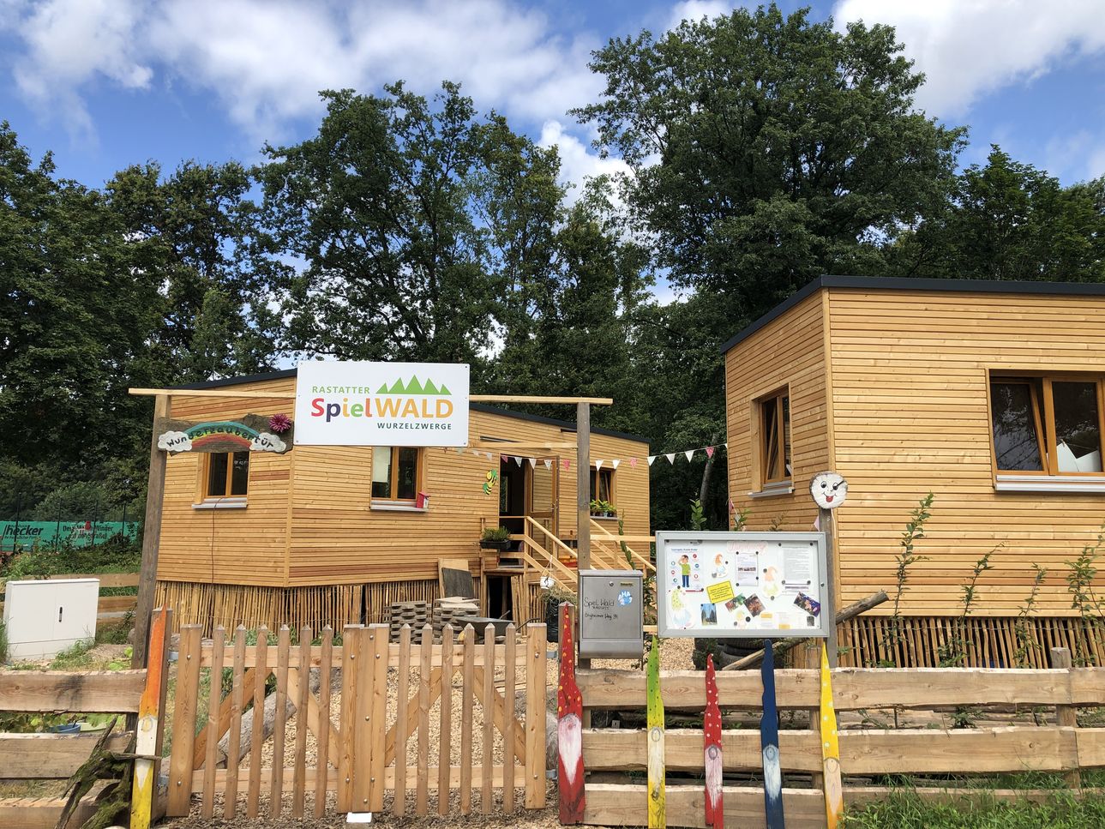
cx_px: 552
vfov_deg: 49.8
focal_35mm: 28
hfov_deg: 63.4
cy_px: 414
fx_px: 894
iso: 20
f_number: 1.8
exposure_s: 1/1297
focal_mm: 3.99
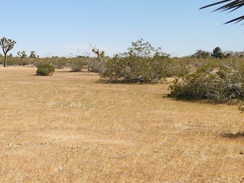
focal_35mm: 65
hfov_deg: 26.7
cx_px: -42
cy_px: 61
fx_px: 458
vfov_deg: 22.5
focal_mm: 5.4
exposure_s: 1/1785
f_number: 1.8
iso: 20
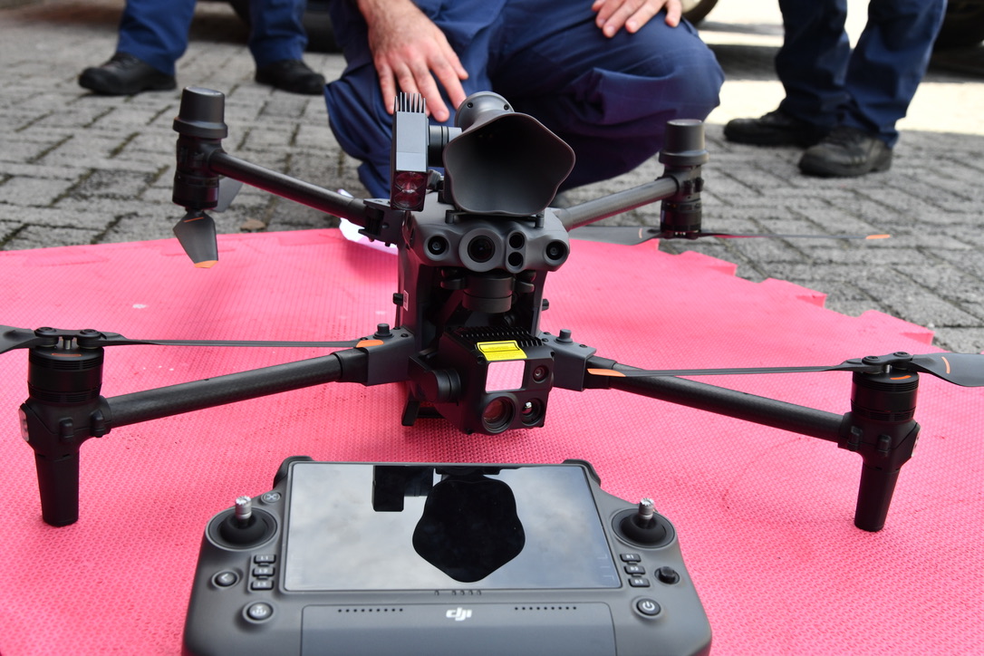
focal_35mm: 44
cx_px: 492
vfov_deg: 30.5
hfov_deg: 44.5
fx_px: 1203
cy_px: 328
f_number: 8
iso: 400
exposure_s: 1/250
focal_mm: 44
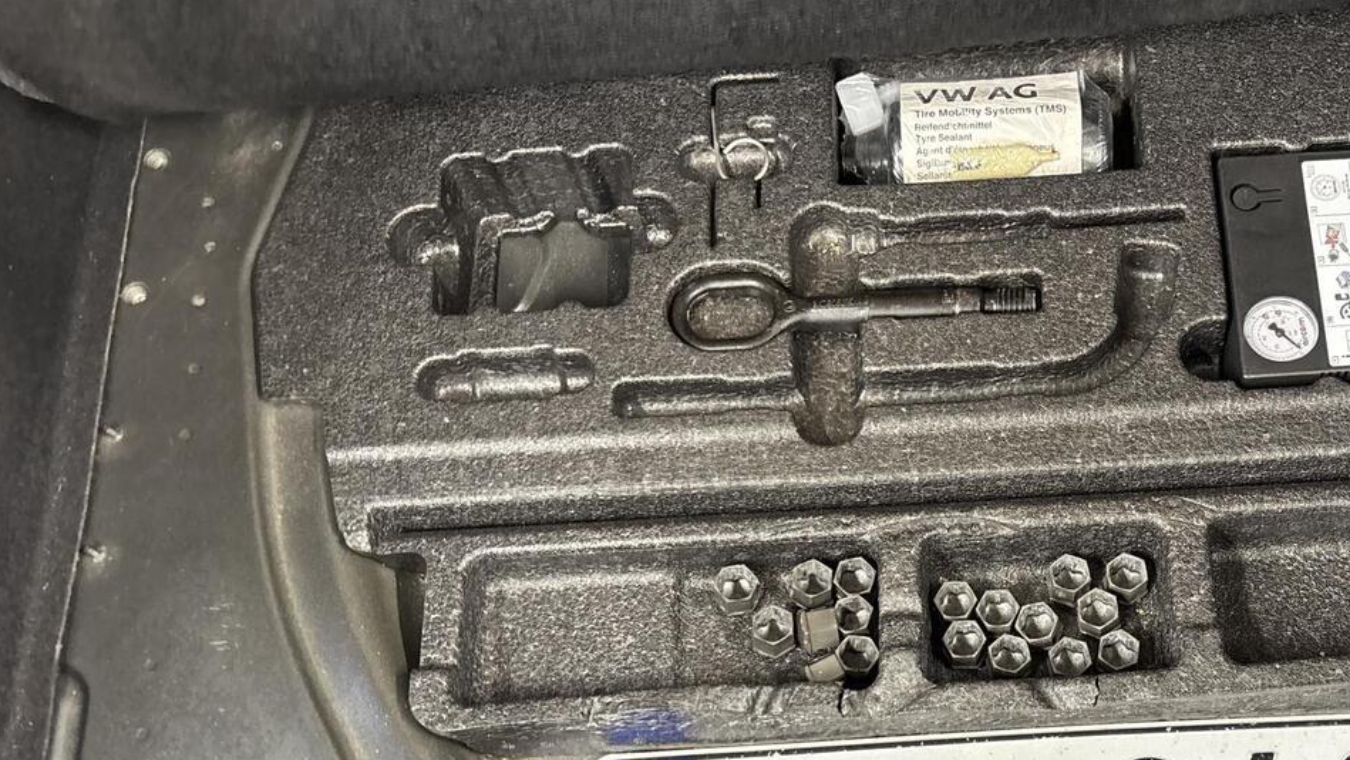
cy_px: 599
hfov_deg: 46.1
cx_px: 972
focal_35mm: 43
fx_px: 1539
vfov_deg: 27.2
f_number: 1.6
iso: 500
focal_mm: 5.96
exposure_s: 1/50
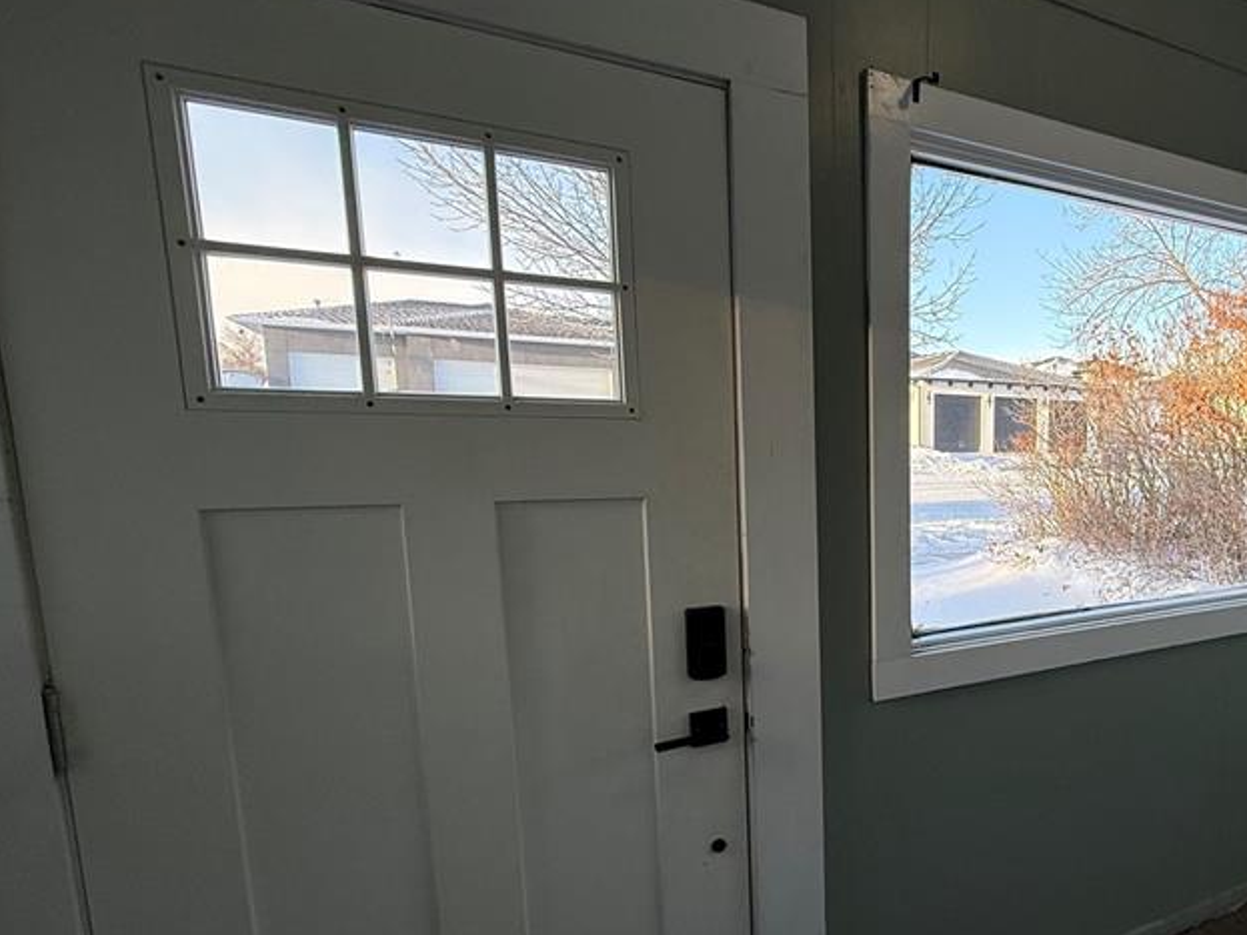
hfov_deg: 66.7
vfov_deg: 58.5
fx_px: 828
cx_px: 1007
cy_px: 553
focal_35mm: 23
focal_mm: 2.22
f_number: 2.2
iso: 64
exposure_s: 1/198
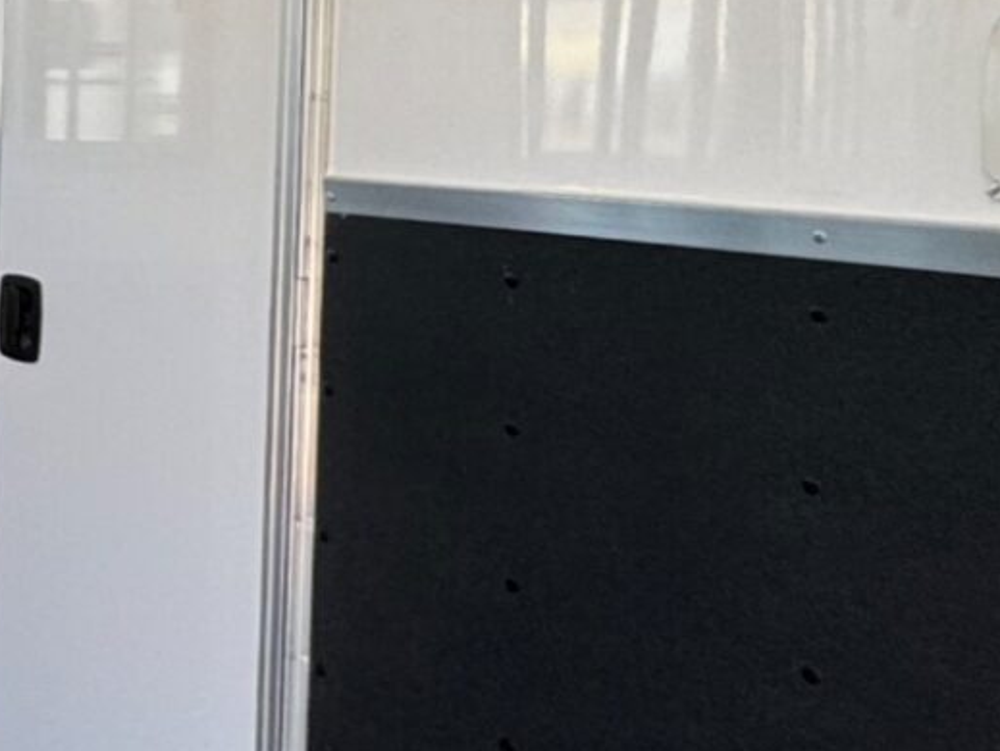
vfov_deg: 21.1
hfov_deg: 23.0
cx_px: -489
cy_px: 173
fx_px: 1995
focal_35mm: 69
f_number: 2.2
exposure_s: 1/99
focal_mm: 2.22
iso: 80
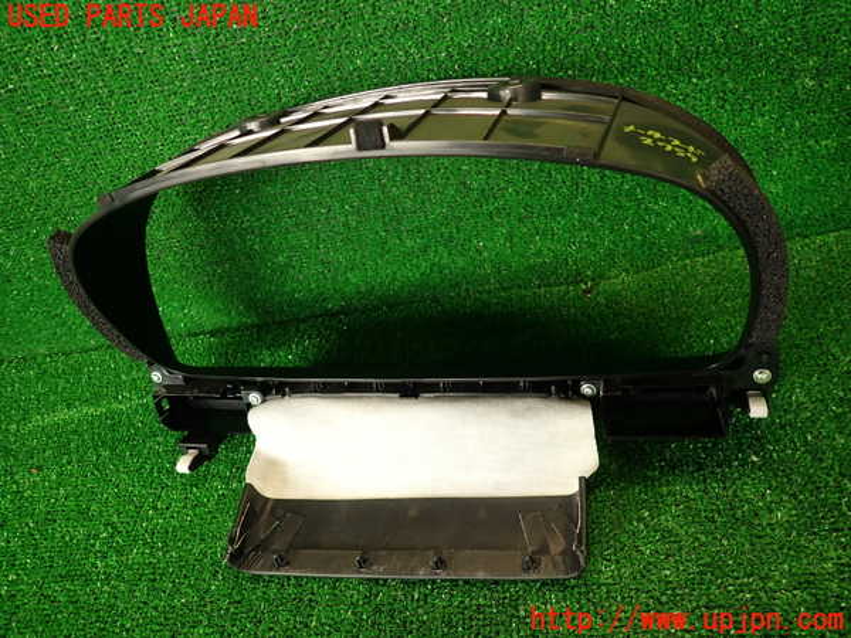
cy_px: 319
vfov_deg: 54.9
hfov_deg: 69.4
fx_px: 615
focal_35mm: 25
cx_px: 426
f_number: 2
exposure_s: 1/40
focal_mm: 4.5
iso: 200
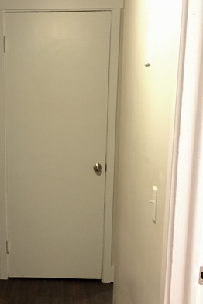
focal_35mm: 59
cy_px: 220
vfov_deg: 33.4
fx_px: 499
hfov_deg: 22.5
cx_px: 24
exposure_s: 1/24
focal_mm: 4.15
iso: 250
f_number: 2.2
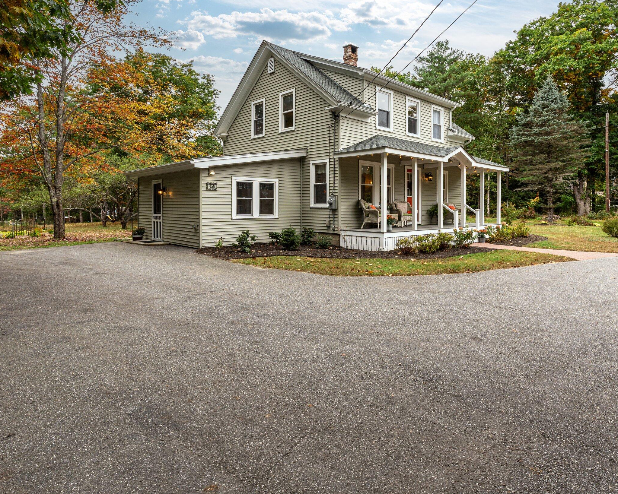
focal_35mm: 22
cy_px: 202
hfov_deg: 74.8
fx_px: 402
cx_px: 340
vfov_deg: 62.7
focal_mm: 16
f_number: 8
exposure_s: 1/250
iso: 320
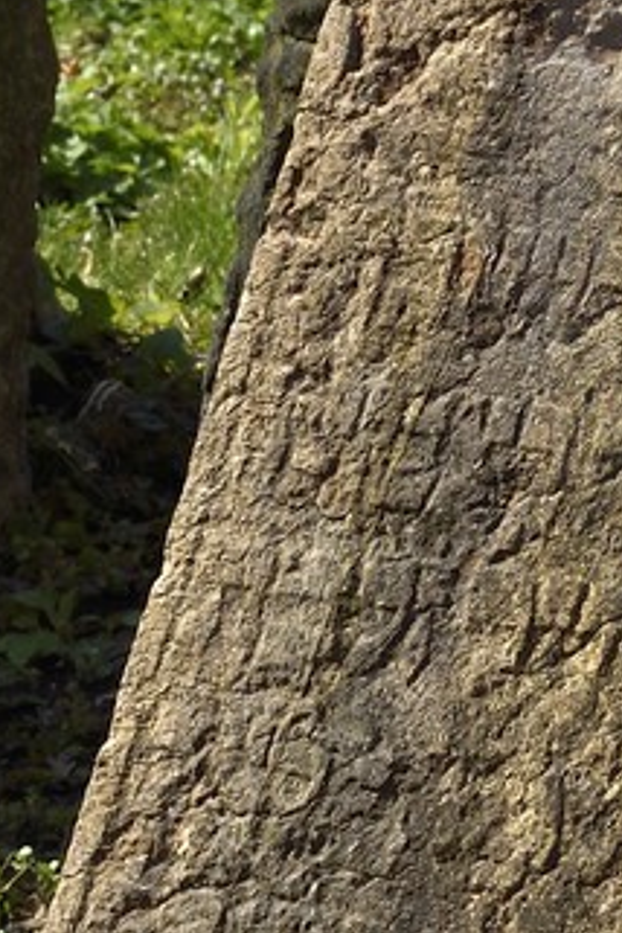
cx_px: 1417
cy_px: 241
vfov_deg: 6.9
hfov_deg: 4.5
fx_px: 7748
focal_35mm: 299
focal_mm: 60
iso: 200
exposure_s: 1/200
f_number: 14
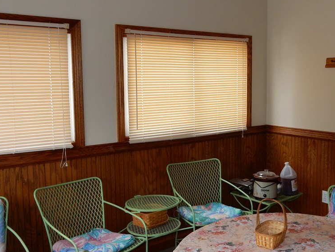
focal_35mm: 41
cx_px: 209
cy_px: 118
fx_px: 397
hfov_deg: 45.4
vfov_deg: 35.1
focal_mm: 5.4
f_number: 4
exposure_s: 1/50
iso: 125
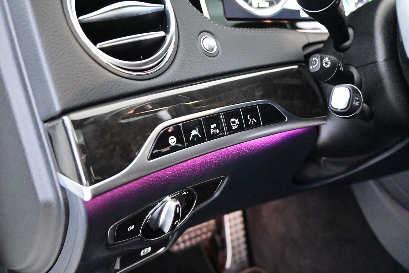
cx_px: 204
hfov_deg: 61.9
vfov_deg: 43.6
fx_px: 341
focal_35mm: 30
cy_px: 136
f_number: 3.8
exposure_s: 1/30
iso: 11400
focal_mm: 20
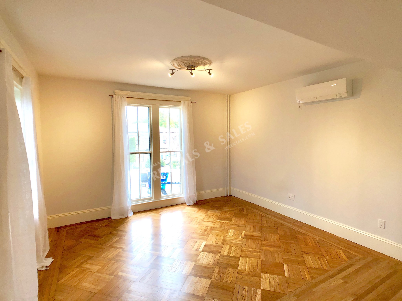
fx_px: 325
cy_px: 150
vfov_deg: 49.7
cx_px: 201
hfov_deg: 63.4
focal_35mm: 28
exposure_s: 1/120
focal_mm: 3.99
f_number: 1.8
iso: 25
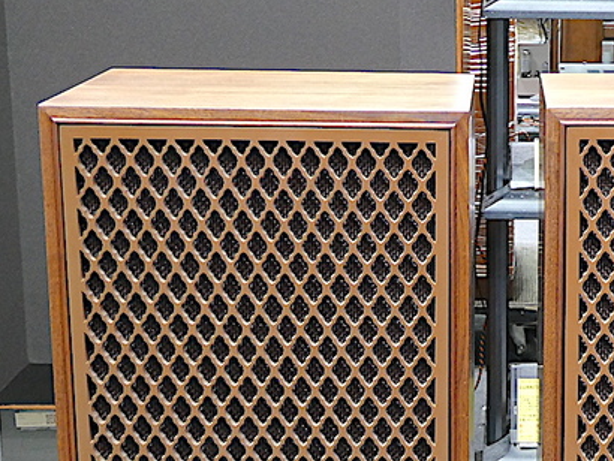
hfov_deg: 18.9
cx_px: 502
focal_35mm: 103
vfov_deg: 14.2
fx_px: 1828
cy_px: 410
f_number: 3.9
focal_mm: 7.8
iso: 200
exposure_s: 1/2.5
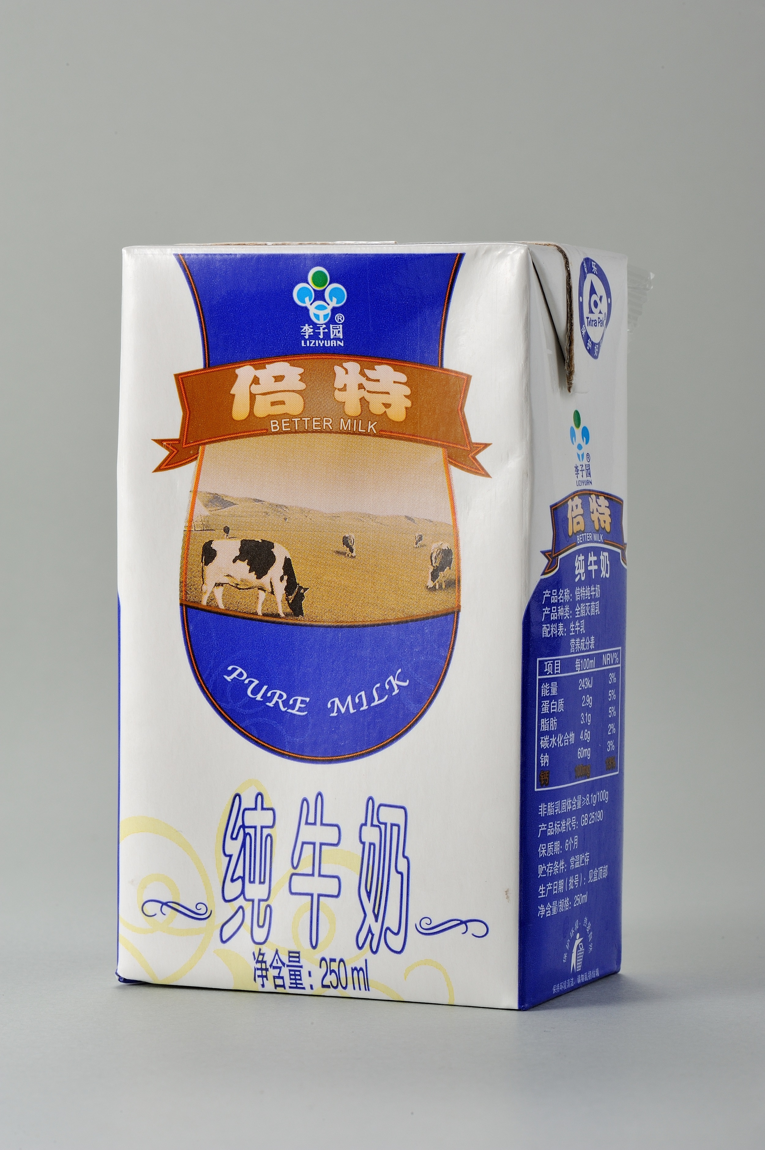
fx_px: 3351
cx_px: 382
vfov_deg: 19.5
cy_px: 575
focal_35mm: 105
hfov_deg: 13.0
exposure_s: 1/160
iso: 200
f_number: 22
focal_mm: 105
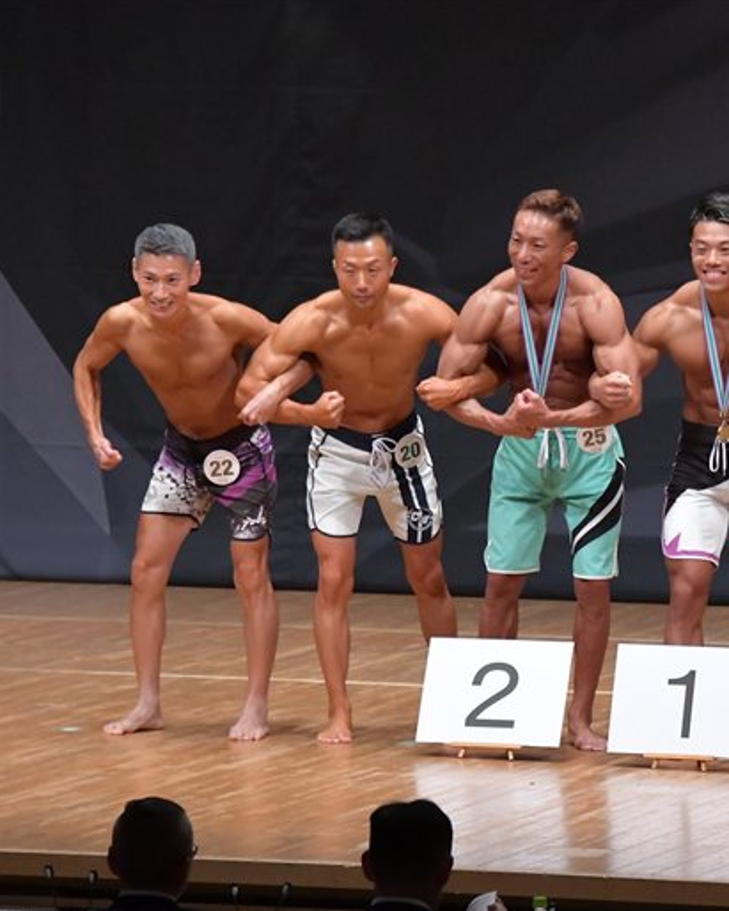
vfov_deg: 6.3
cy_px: 456
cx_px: 623
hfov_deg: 5.0
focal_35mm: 307
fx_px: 8282
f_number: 5.6
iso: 6400
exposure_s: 1/400
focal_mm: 145
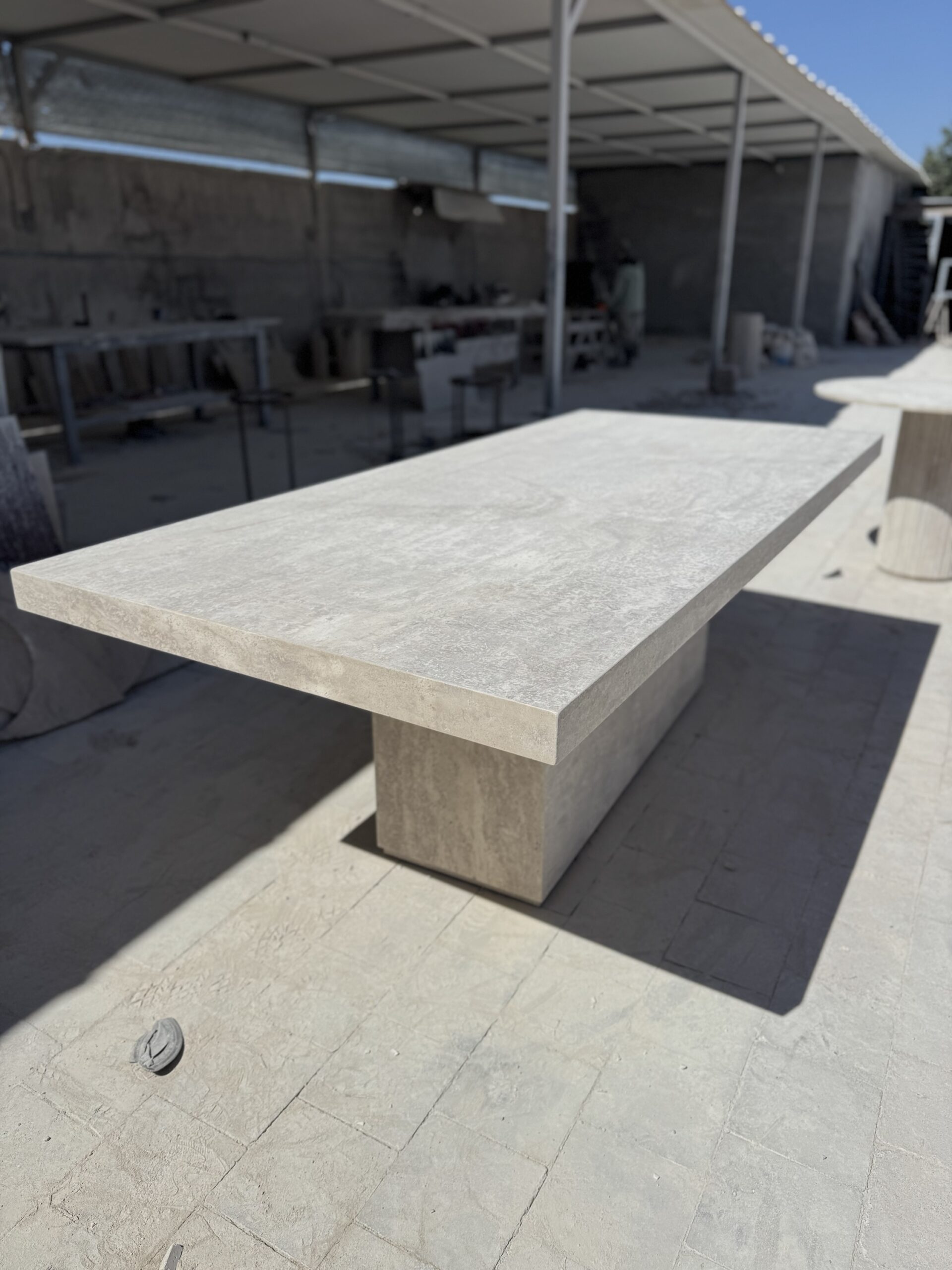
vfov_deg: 71.6
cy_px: 635
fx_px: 880
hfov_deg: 56.8
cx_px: 476
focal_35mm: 24
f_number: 1.78
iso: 50
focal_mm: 6.76
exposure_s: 1/12346
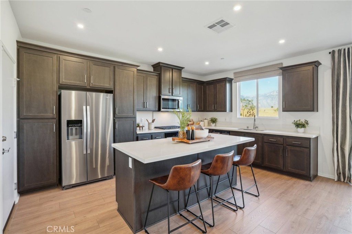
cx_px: 176
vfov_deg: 73.7
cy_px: 117
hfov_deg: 96.8
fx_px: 156
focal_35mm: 16
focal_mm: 16
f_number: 7.1
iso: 400
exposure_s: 1/20
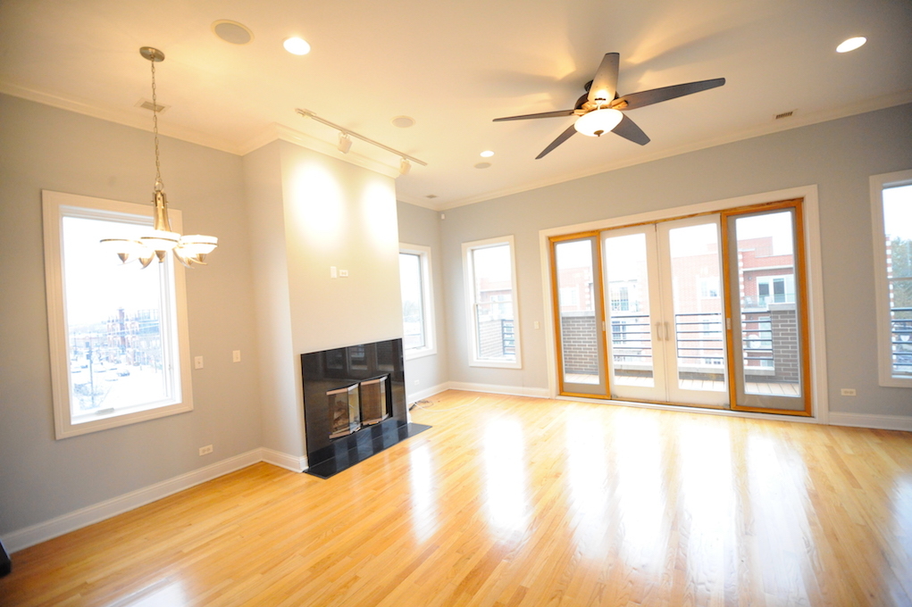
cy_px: 304
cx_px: 456
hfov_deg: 100.4
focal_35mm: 15
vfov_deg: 77.3
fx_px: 380
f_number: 4
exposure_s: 1/250
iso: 6400
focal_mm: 15
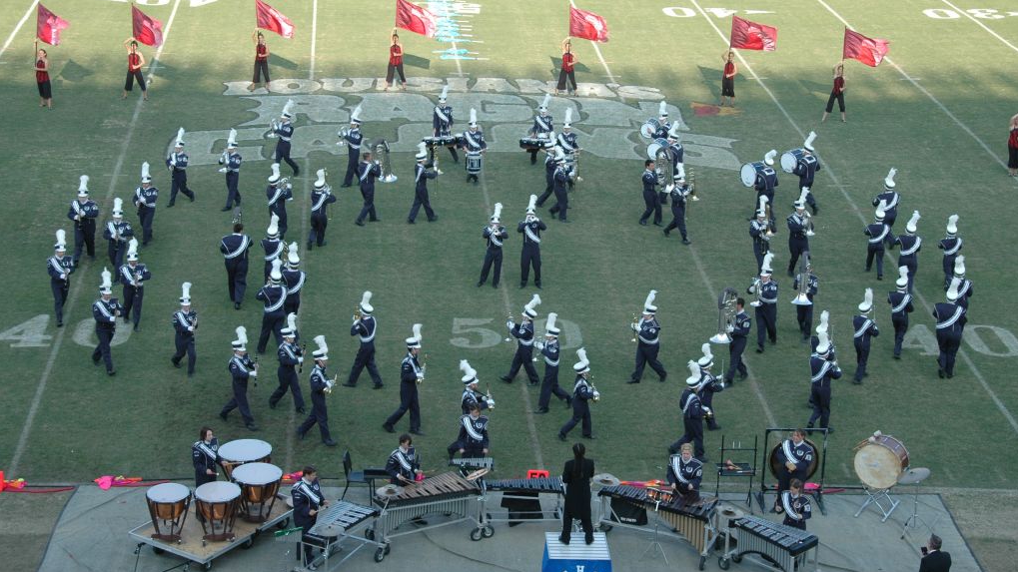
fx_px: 2213
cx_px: 510
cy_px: 244
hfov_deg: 25.9
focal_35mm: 82
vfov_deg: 14.7
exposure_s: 1/200
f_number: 7.1
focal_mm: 52
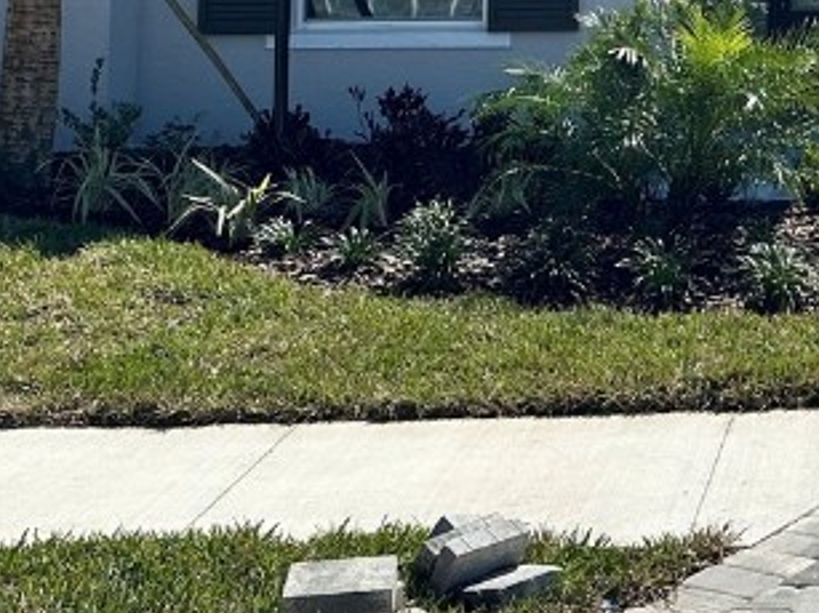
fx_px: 1892
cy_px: -171
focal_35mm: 80
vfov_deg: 17.4
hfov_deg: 22.8
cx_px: 926
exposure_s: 1/5525
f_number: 1.78
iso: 80
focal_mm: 6.86
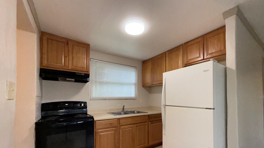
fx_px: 112
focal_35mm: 16
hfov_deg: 99.3
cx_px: 136
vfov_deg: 65.6
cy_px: 97
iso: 200
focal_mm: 2.22
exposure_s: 1/120
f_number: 2.2
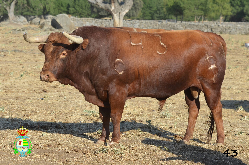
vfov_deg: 11.1
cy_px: 82
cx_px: 124
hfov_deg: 16.7
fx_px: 849
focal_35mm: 123
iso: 400
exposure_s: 1/1600
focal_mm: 82
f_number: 5.6
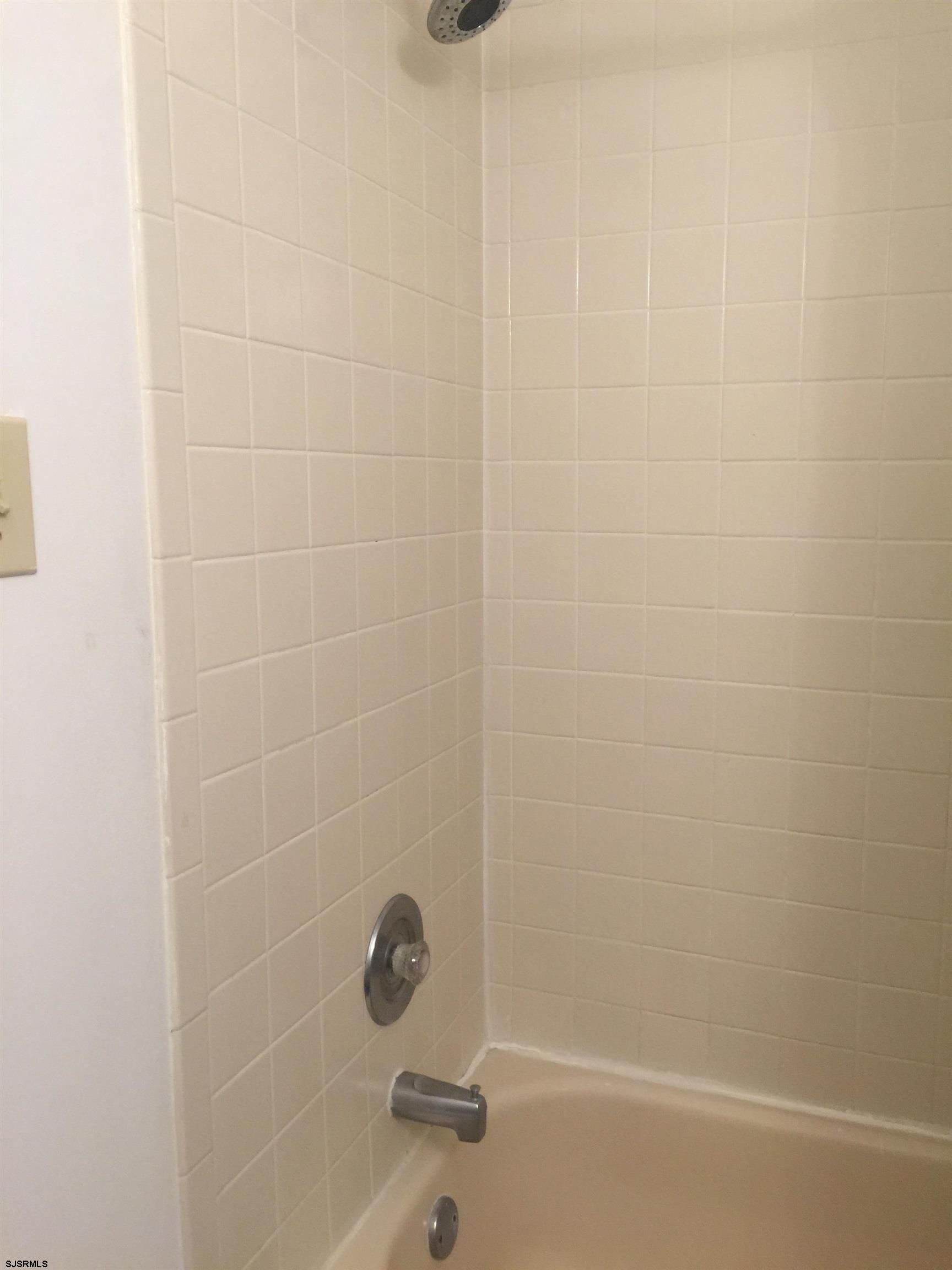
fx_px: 1063
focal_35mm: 29
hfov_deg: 48.2
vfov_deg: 61.7
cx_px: 476
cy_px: 635
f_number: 2.2
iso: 40
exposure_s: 1/15
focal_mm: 4.15
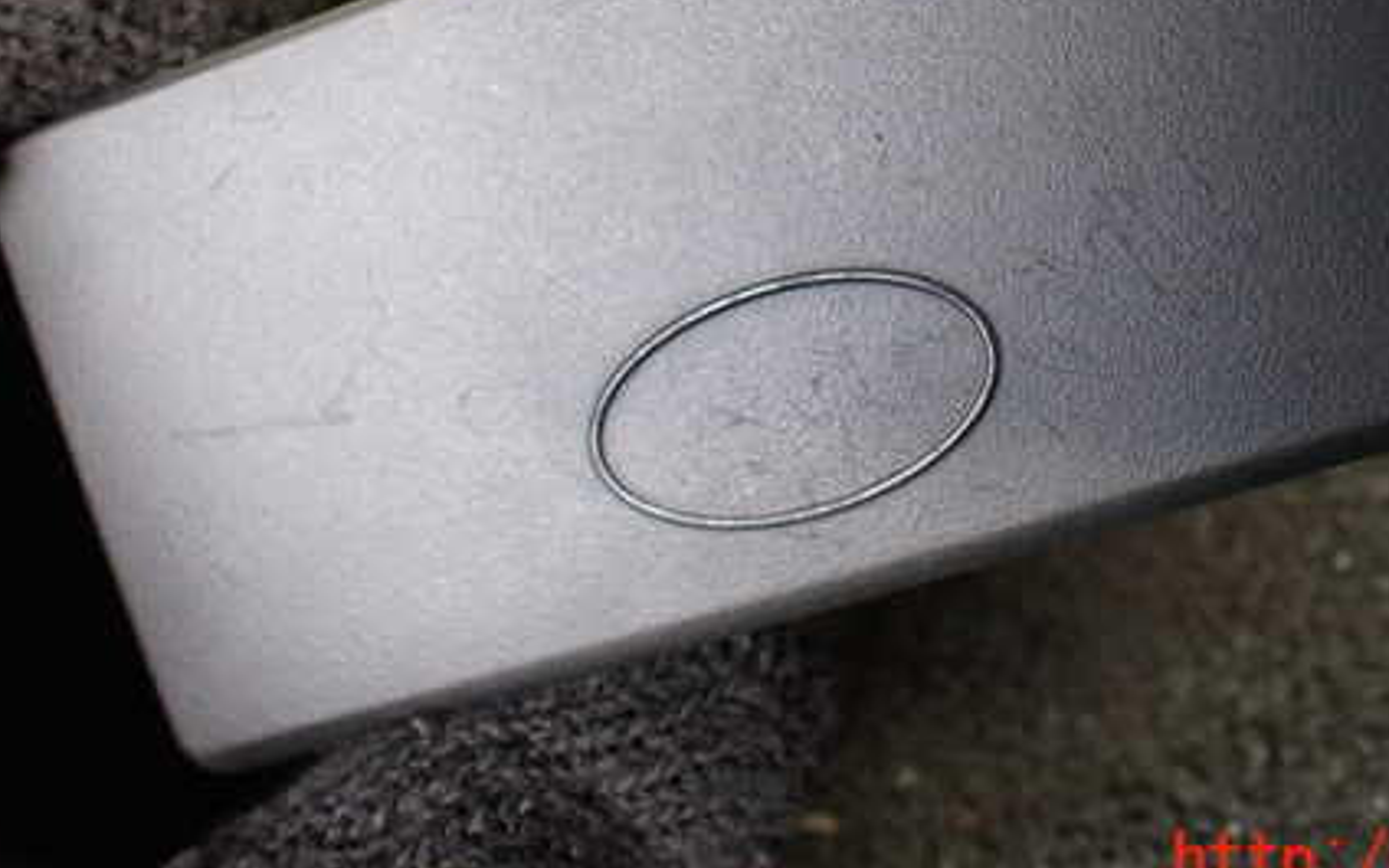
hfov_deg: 43.7
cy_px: 167
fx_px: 1703
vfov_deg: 28.0
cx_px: 930
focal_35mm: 45
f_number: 2.3
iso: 320
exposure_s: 1/125
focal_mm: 5.4
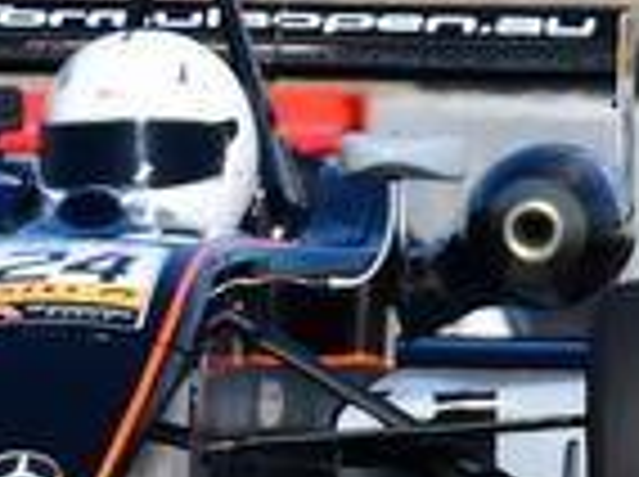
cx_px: -162
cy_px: -74
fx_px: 71871
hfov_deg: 0.5
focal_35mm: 3900
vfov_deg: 0.4
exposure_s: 1/640
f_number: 10
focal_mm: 480
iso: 320
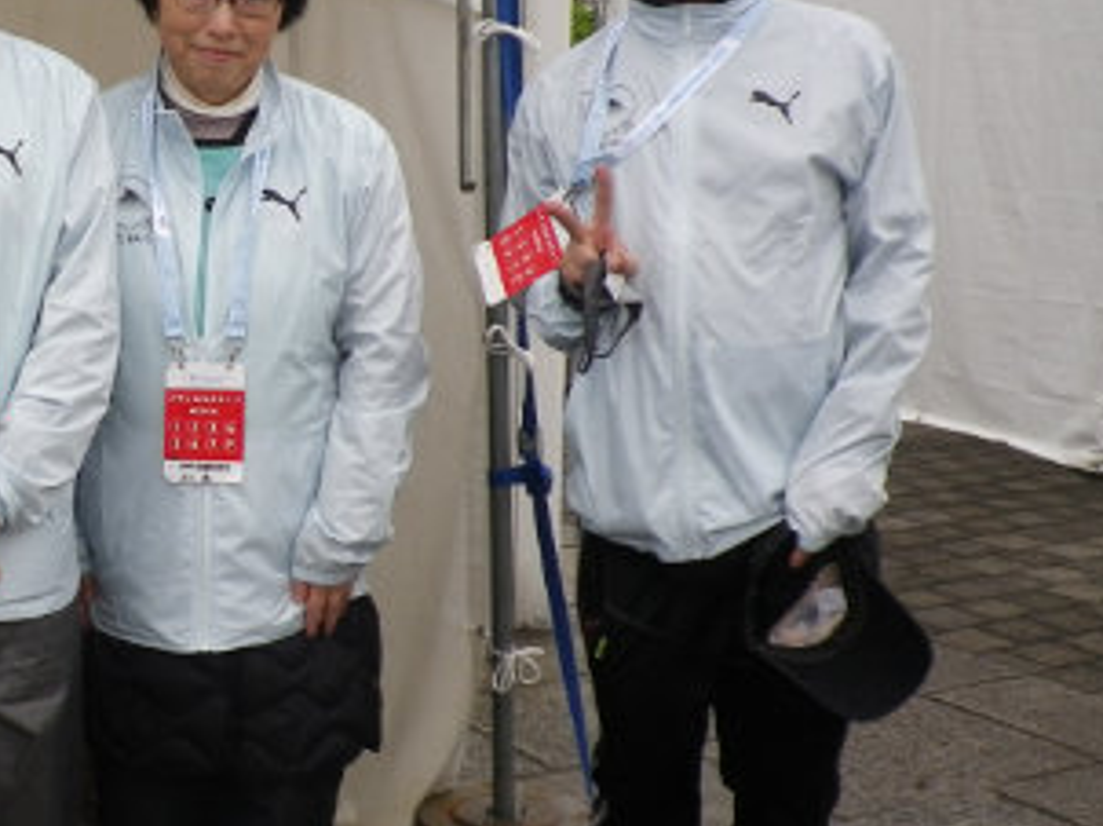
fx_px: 2070
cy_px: 415
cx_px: 95
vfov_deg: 22.6
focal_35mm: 65
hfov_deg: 28.6
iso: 160
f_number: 3.5
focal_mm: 5
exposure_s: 1/50
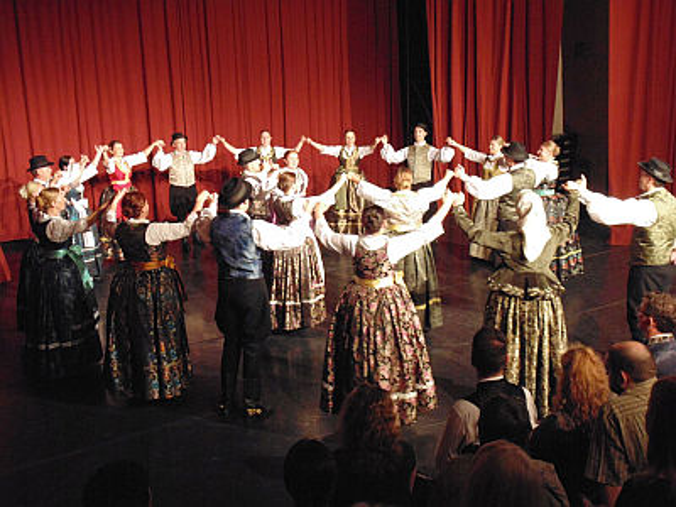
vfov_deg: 35.1
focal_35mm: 41
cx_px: 338
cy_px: 254
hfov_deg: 45.8
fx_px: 801
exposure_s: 1/15
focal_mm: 7.4
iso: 400
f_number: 3.6
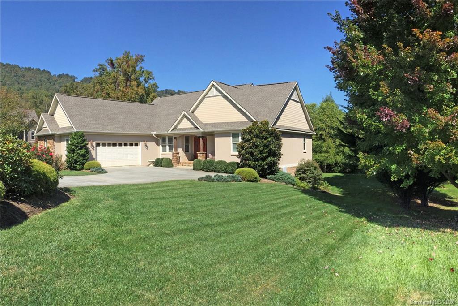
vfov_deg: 70.5
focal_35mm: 17
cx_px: 229
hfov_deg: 93.3
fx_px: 216
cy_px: 153
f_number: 7.1
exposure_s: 1/640
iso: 320
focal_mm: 17
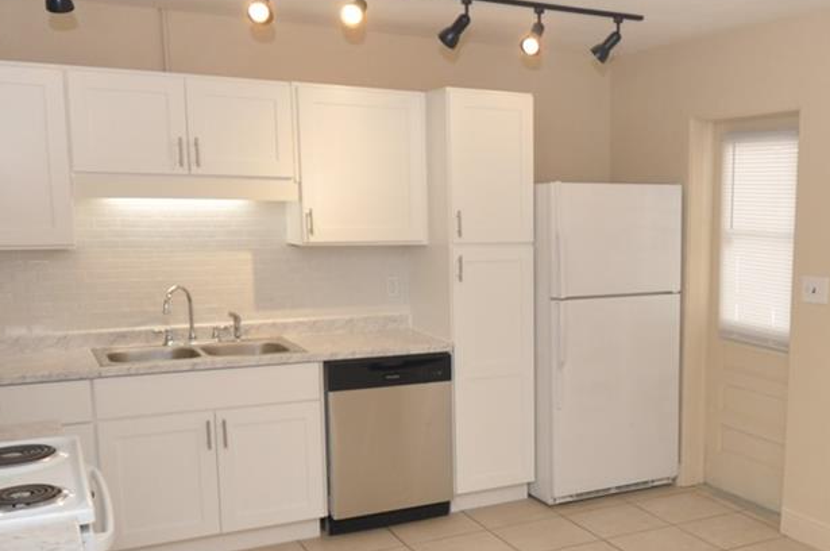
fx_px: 898
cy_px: 351
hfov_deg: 47.7
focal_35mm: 39
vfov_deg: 33.9
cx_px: 626
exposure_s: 1/100
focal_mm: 10
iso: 400
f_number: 5
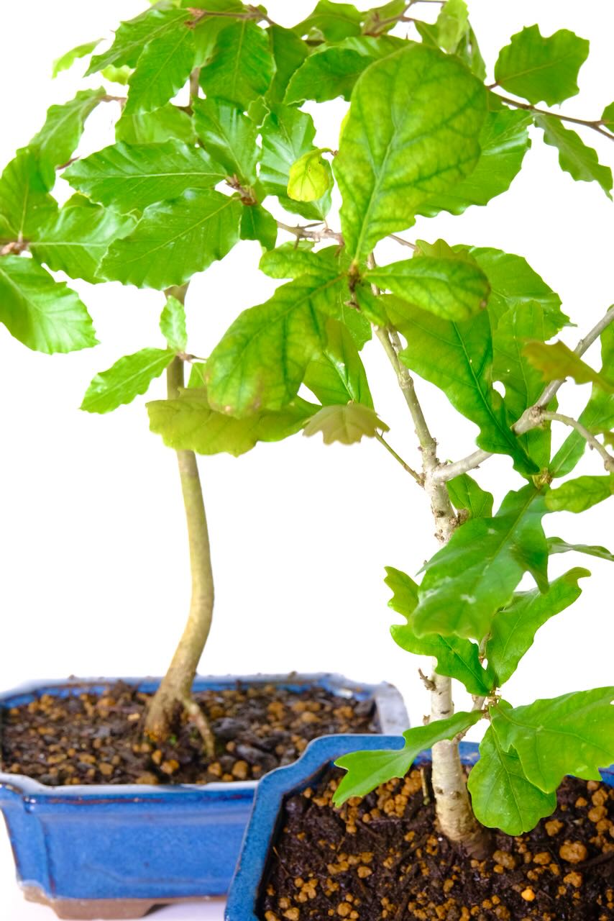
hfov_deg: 11.7
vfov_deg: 17.5
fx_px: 2991
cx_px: 307
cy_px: 460
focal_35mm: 117
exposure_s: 1/13
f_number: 11
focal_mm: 77.9
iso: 1600
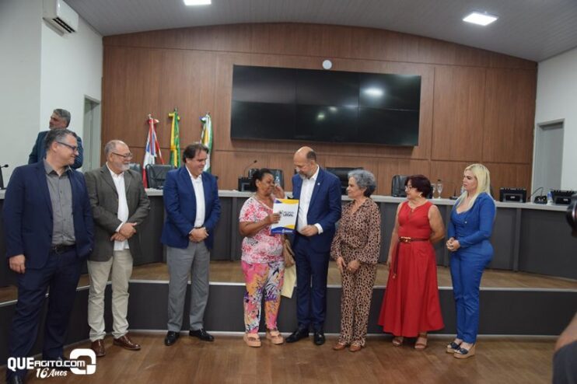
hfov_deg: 57.2
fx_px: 529
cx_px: 288
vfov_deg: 39.9
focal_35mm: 33
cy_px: 192
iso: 1250
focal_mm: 22
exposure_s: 1/60
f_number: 3.8
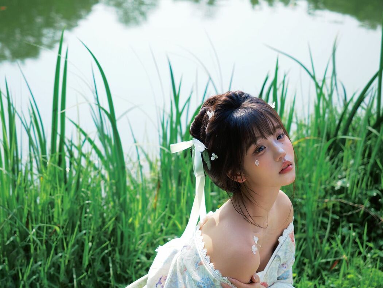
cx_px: 192
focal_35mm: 80
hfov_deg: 24.4
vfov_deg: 18.4
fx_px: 885
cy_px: 144
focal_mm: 40
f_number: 2.8
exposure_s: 1/2500
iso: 500
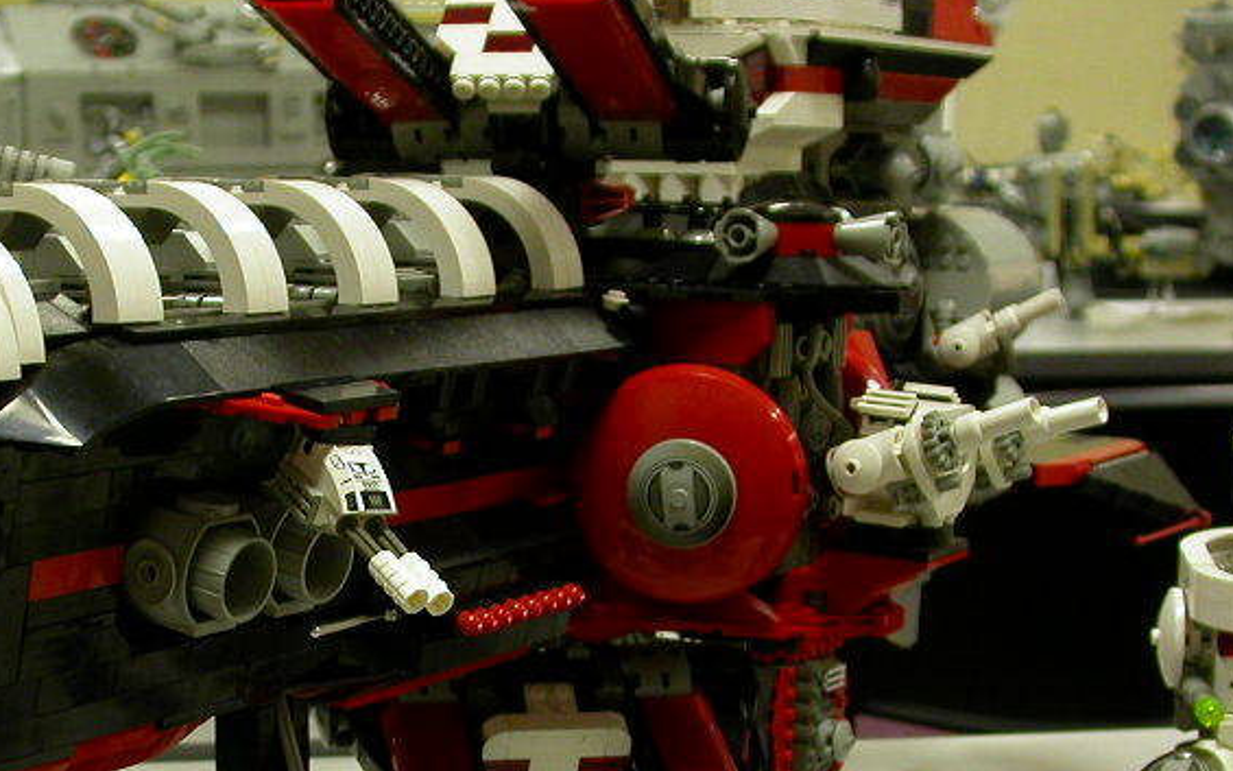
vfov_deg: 17.7
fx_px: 2453
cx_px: 373
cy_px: 633
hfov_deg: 28.0
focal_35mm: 73
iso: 100
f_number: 2.6
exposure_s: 1/14.7
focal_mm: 7.85
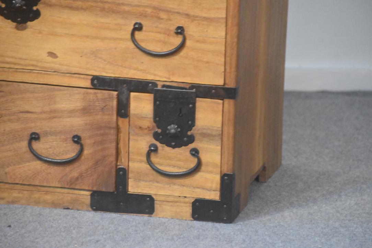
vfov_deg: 3.7
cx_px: 186
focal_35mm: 375
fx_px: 3875
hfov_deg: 5.5
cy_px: 124
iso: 8000
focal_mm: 250
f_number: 6.3
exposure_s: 1/125
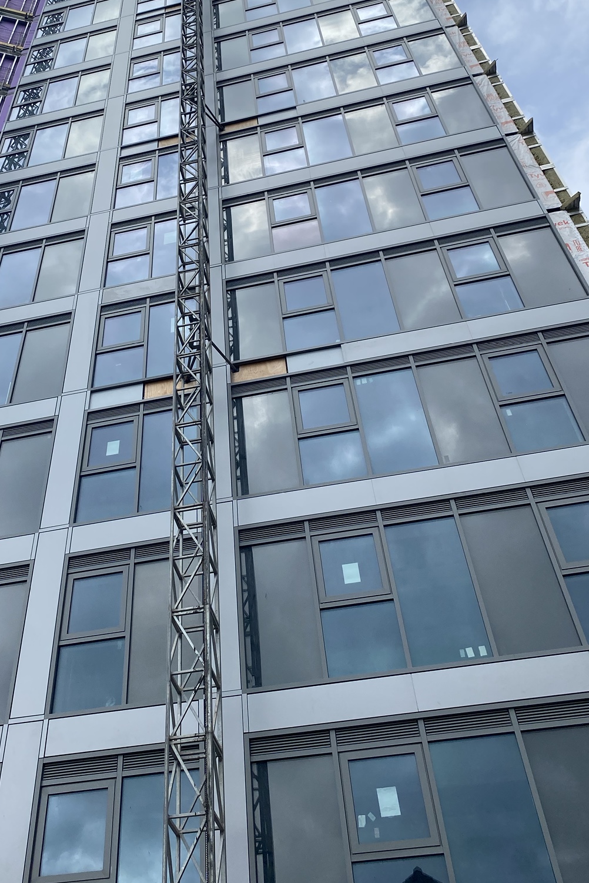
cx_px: 187
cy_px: 334
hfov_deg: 36.4
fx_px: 883
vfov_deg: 52.6
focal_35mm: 36
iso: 32
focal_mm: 4.25
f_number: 1.8
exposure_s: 1/3040
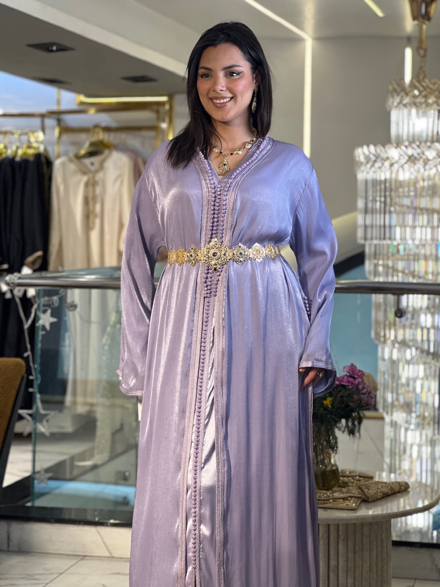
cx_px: 220
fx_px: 1305
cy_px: 294
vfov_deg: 25.3
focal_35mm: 77
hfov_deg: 19.1
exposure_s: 1/100
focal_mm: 9
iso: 50
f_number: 2.8
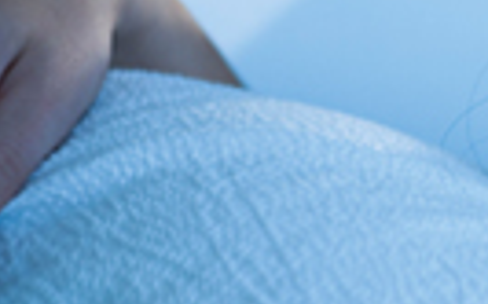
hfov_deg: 5.0
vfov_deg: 3.2
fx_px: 5477
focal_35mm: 412
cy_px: 178
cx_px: 811
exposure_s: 1/80
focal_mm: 105
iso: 200
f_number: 3
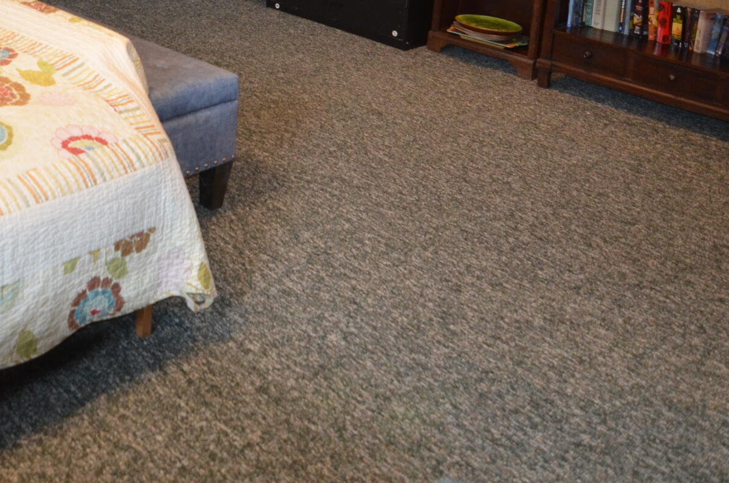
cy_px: -105
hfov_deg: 44.1
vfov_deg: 28.0
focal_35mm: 41
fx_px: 834
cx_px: 110
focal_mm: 11
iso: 800
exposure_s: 1/60
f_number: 2.8
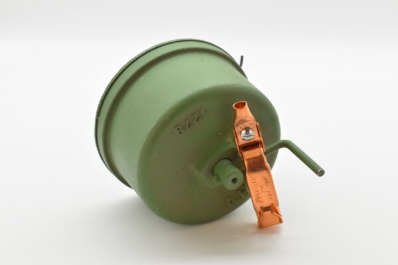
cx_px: 199
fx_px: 746
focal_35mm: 68
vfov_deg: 20.2
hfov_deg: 29.9
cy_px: 132
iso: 1600
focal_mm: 45
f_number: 8
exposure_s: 1/800
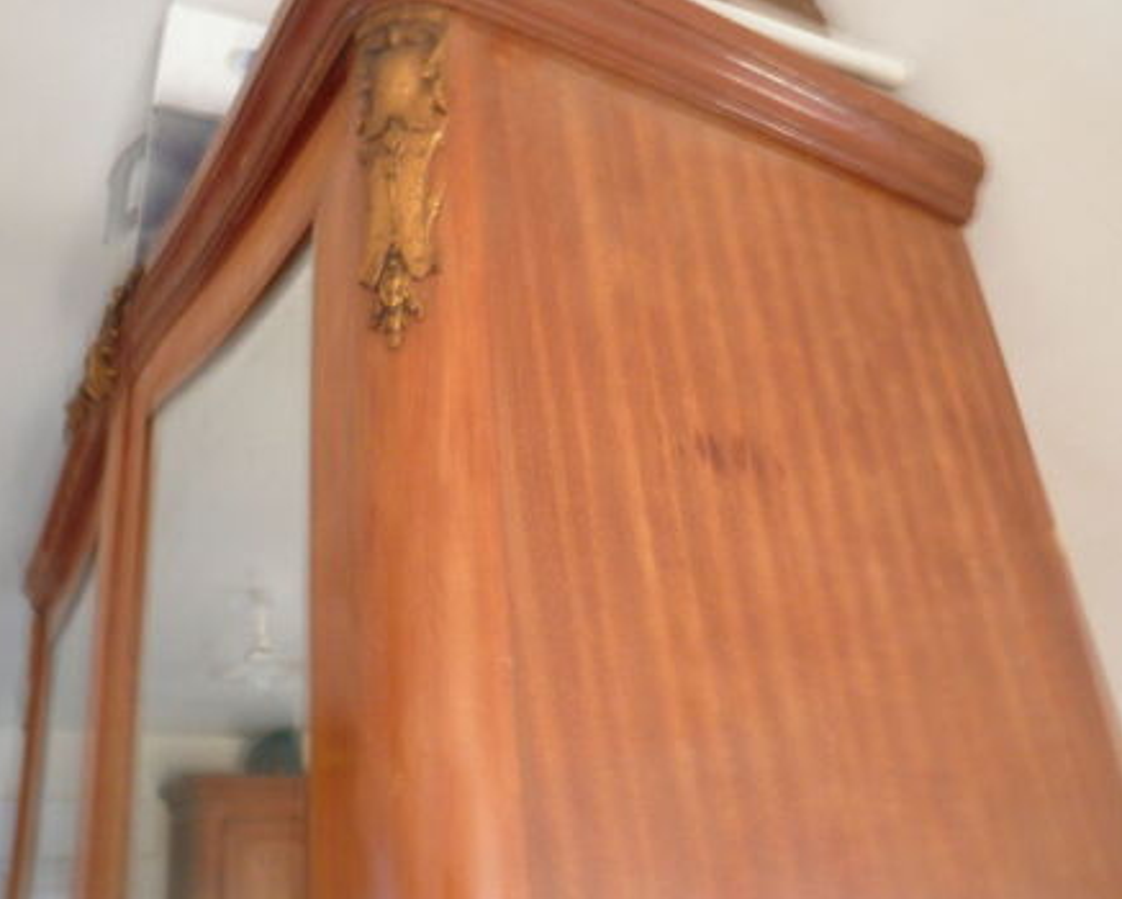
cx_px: 511
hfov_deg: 58.7
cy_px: 439
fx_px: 997
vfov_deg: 48.5
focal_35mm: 30
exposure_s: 1/4
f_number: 3.2
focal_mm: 5
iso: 200
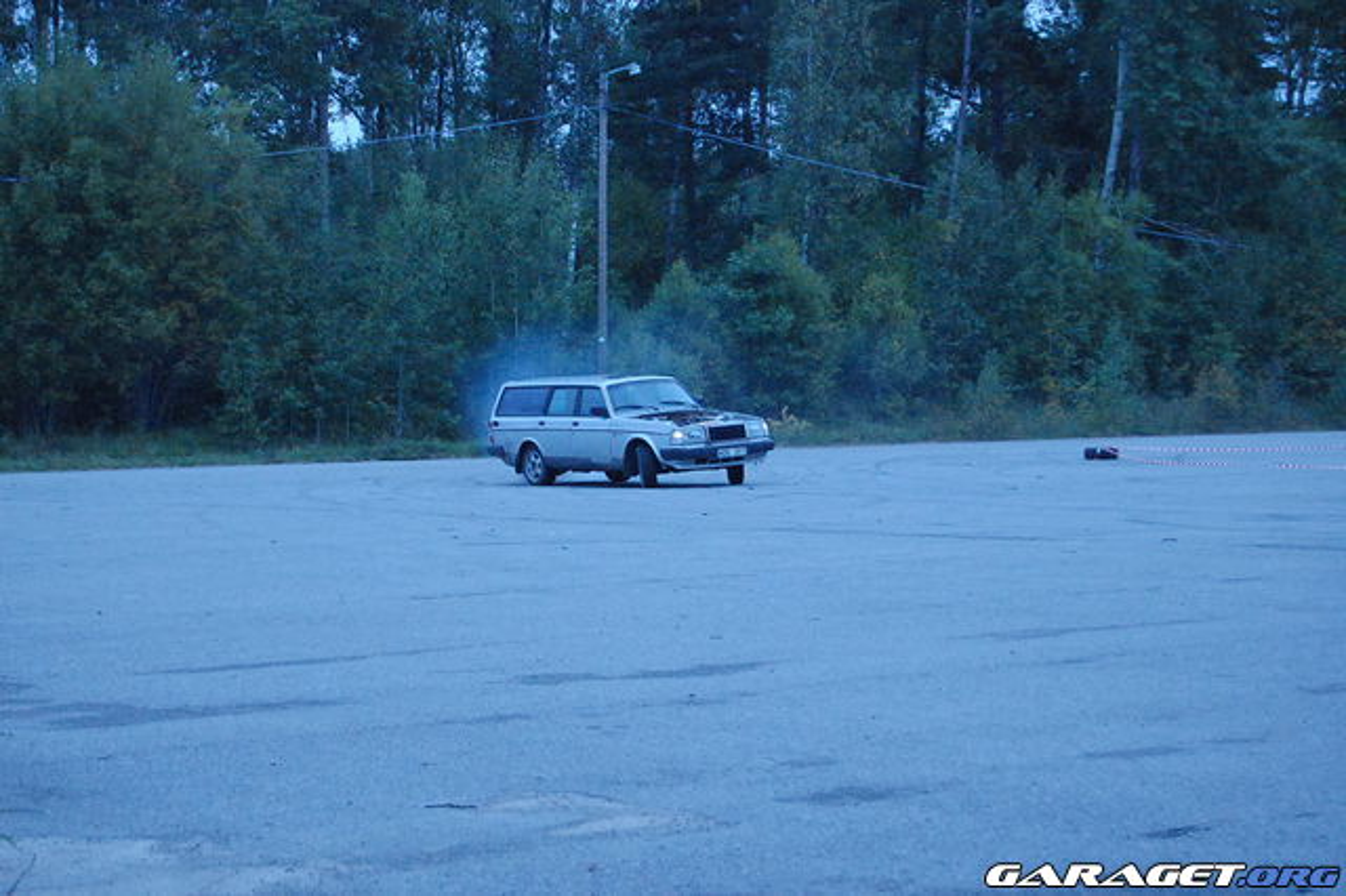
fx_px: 3083
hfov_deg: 24.6
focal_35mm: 82
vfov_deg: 16.5
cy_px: 448
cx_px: 673
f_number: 5.6
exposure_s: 1/4000
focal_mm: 55
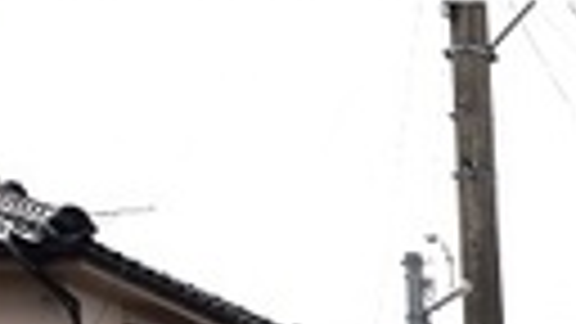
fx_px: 1405
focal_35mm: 92
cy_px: 945
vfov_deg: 10.1
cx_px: 1044
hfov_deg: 18.2
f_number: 4.5
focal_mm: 10
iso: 160
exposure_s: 1/250
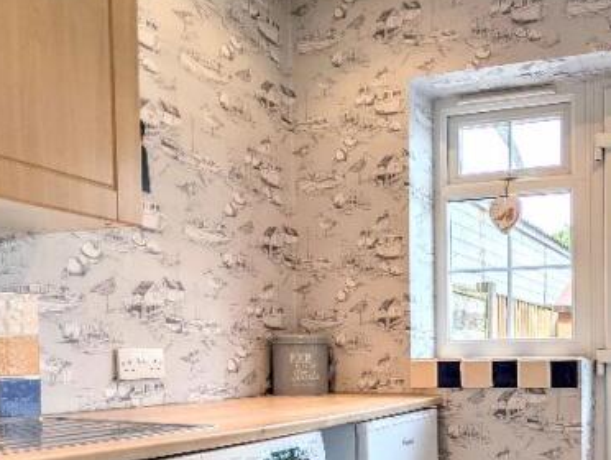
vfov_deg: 41.1
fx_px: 583
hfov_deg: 49.1
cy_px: 374
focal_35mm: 33
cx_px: 555
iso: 60
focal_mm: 2.02
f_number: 1.7
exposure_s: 1/294
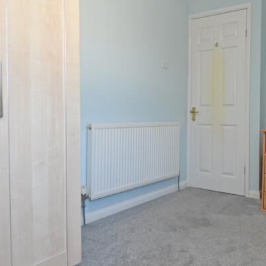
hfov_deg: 48.6
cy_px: 117
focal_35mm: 33
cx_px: 185
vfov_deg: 49.6
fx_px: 287
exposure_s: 1/125
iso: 900
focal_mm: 10
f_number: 4
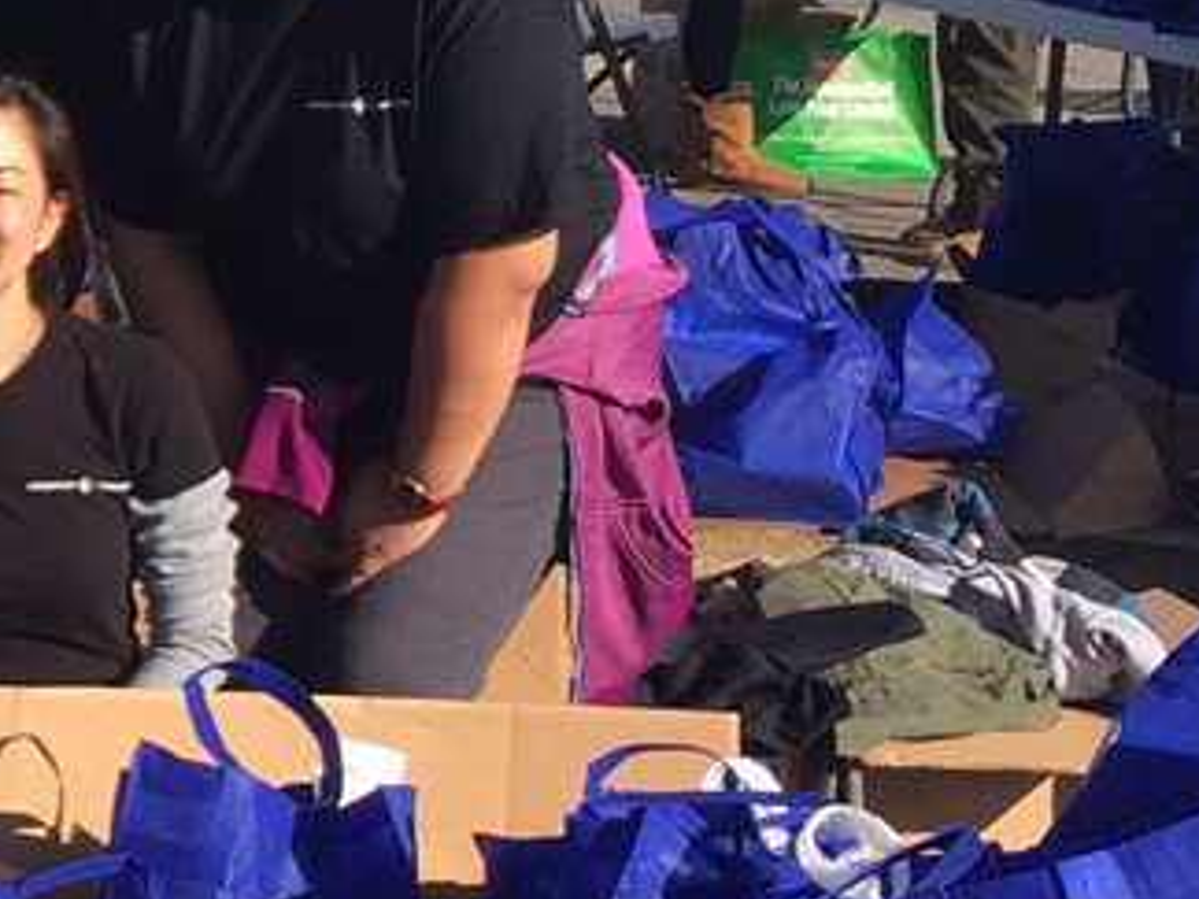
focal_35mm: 146
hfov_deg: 12.0
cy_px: 333
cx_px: -1247
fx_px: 5057
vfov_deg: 10.2
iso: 32
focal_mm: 4.15
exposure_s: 1/1464
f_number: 2.2
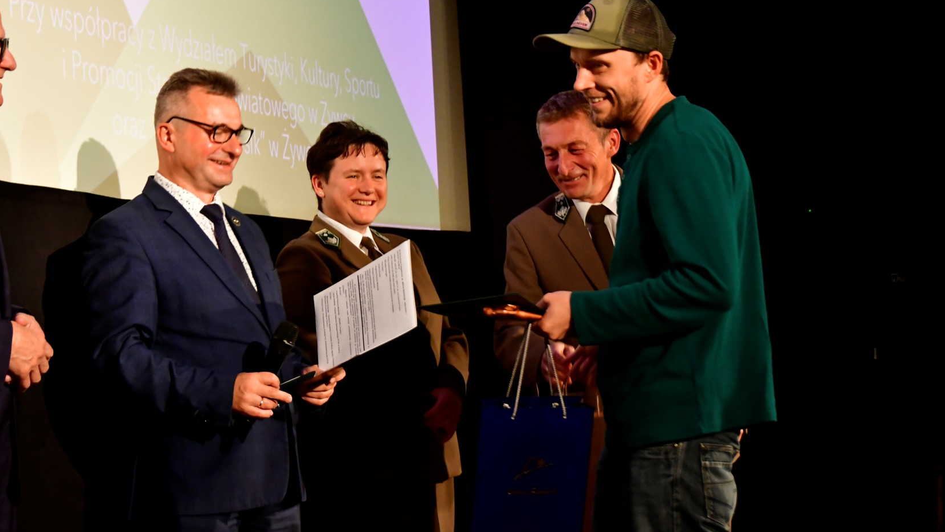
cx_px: 441
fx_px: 2405
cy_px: 190
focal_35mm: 96
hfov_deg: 22.2
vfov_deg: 12.6
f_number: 4.8
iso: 3600
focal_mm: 56
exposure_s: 1/80
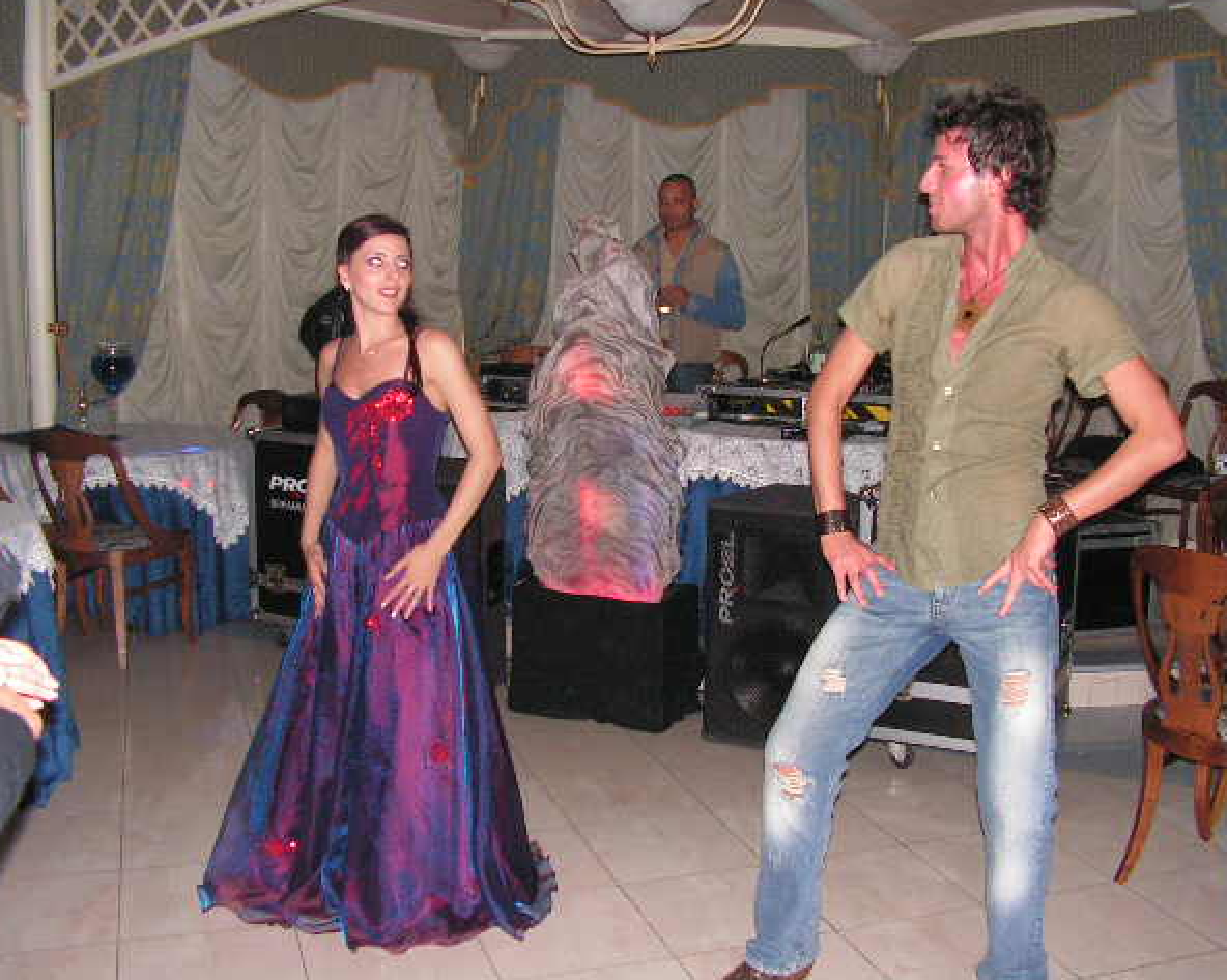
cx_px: 647
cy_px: 487
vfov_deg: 39.1
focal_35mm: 38
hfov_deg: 47.9
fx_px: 1379
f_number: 3.2
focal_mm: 6
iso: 200
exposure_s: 1/40
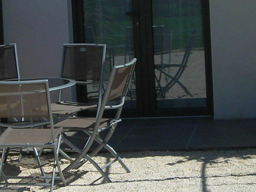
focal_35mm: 129
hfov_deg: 15.3
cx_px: 148
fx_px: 954
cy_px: 69
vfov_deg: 11.5
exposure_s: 1/247
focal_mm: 6.3
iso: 50
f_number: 6.4
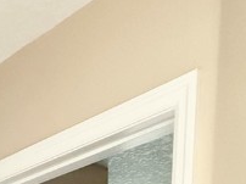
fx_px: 504
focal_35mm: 71
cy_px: 407
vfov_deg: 15.1
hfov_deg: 24.1
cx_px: -73
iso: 1250
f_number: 2.2
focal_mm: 2.22
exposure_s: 1/49
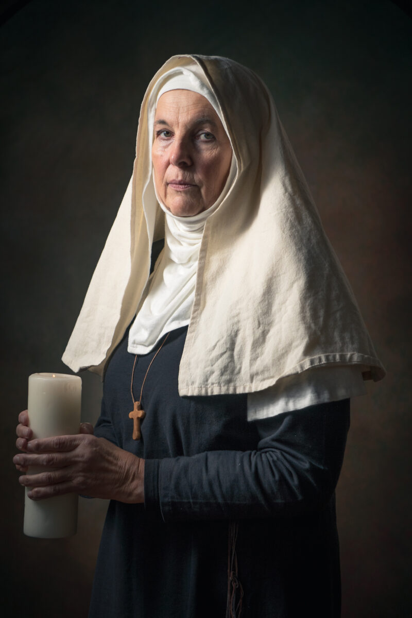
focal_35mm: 118
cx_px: 206
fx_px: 2026
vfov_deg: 17.3
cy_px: 309
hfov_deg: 11.6
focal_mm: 79
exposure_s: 1/200
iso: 100
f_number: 5
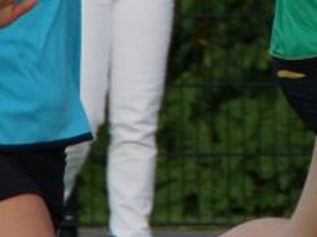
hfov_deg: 1.9
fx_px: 9627
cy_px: -165
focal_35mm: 1053
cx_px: 676
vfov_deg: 1.4
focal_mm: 135
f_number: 6.3
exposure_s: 1/500
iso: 400
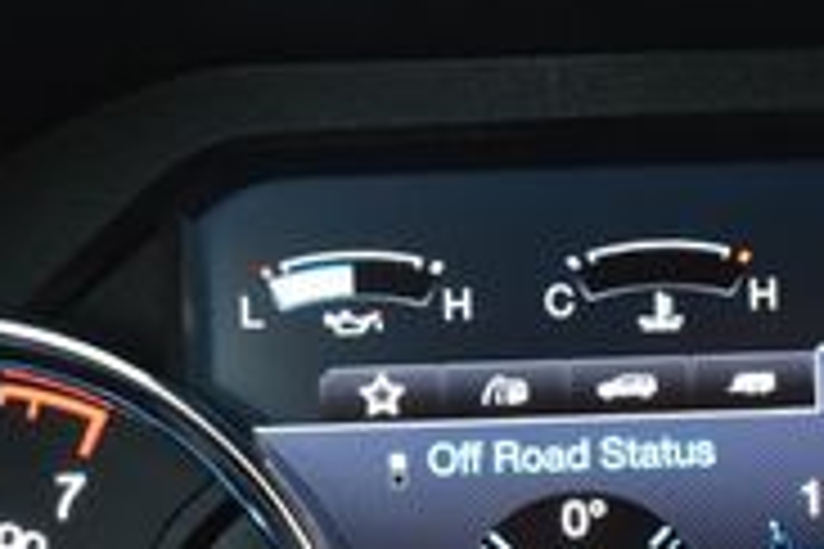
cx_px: 968
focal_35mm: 142
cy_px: 572
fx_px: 3244
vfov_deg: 9.6
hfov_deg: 14.1
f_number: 6.3
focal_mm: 27
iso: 1250
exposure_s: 1/15
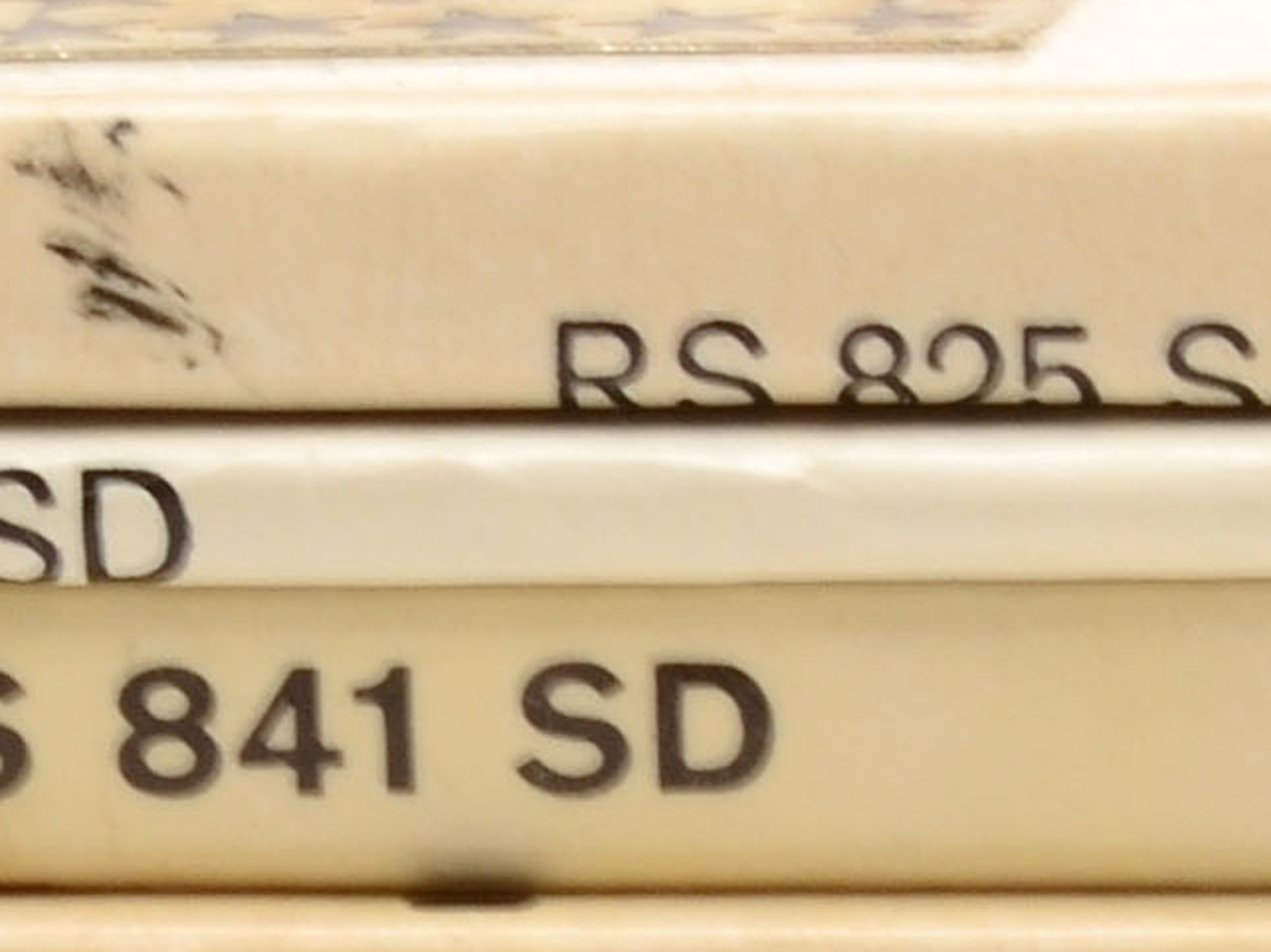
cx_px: 3288
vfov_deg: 2.4
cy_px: 402
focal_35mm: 608
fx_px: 22304
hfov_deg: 3.2
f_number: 22
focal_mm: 55
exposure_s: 1/160
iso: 100
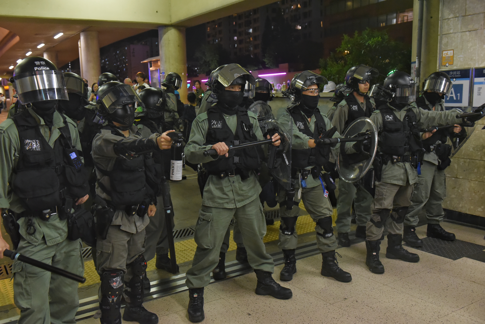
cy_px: 162
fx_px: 458
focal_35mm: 34
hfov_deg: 55.8
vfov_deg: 38.9
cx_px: 242
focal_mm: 34
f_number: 4.5
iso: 5000
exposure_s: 1/100
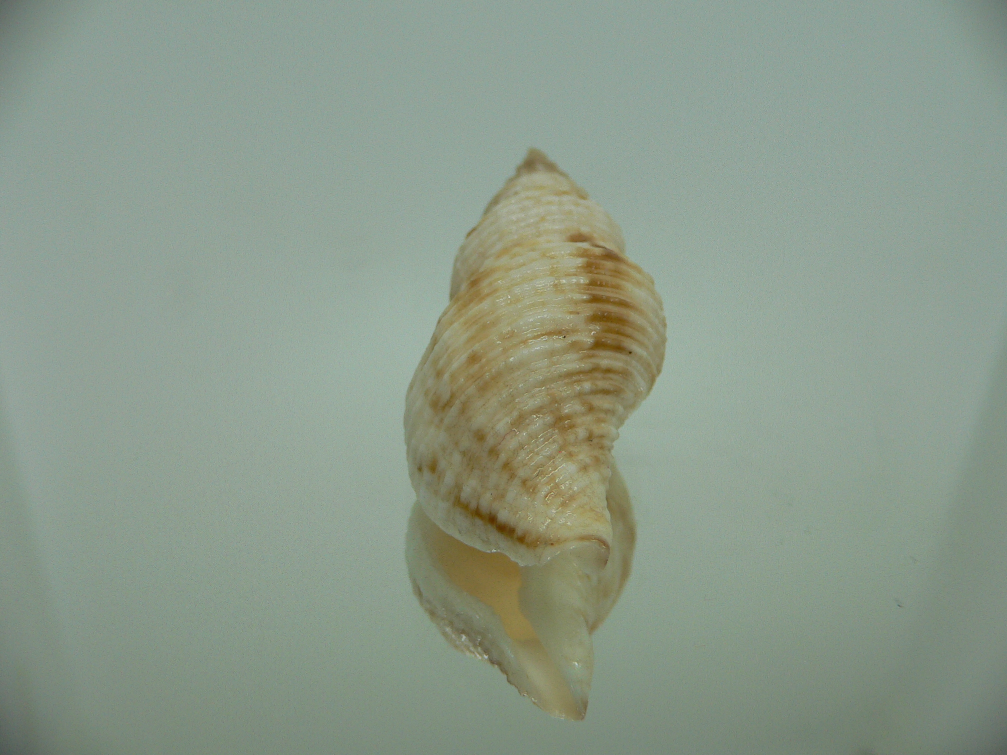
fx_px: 1018
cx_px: 504
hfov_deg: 52.6
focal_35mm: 35
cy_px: 378
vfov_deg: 40.7
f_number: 2.8
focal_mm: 4.6
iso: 100
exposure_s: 1/60
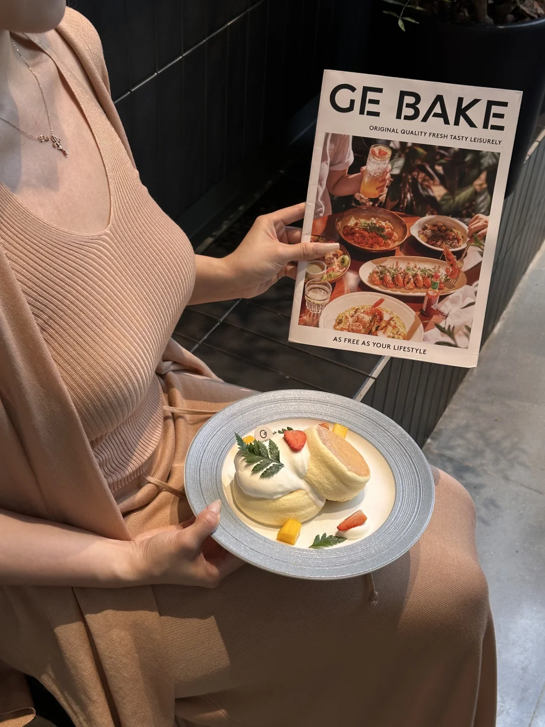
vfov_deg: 39.7
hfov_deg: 30.3
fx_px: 1008
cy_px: 364
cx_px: 272
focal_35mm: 48
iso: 64
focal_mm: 6.86
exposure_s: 1/144
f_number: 1.78
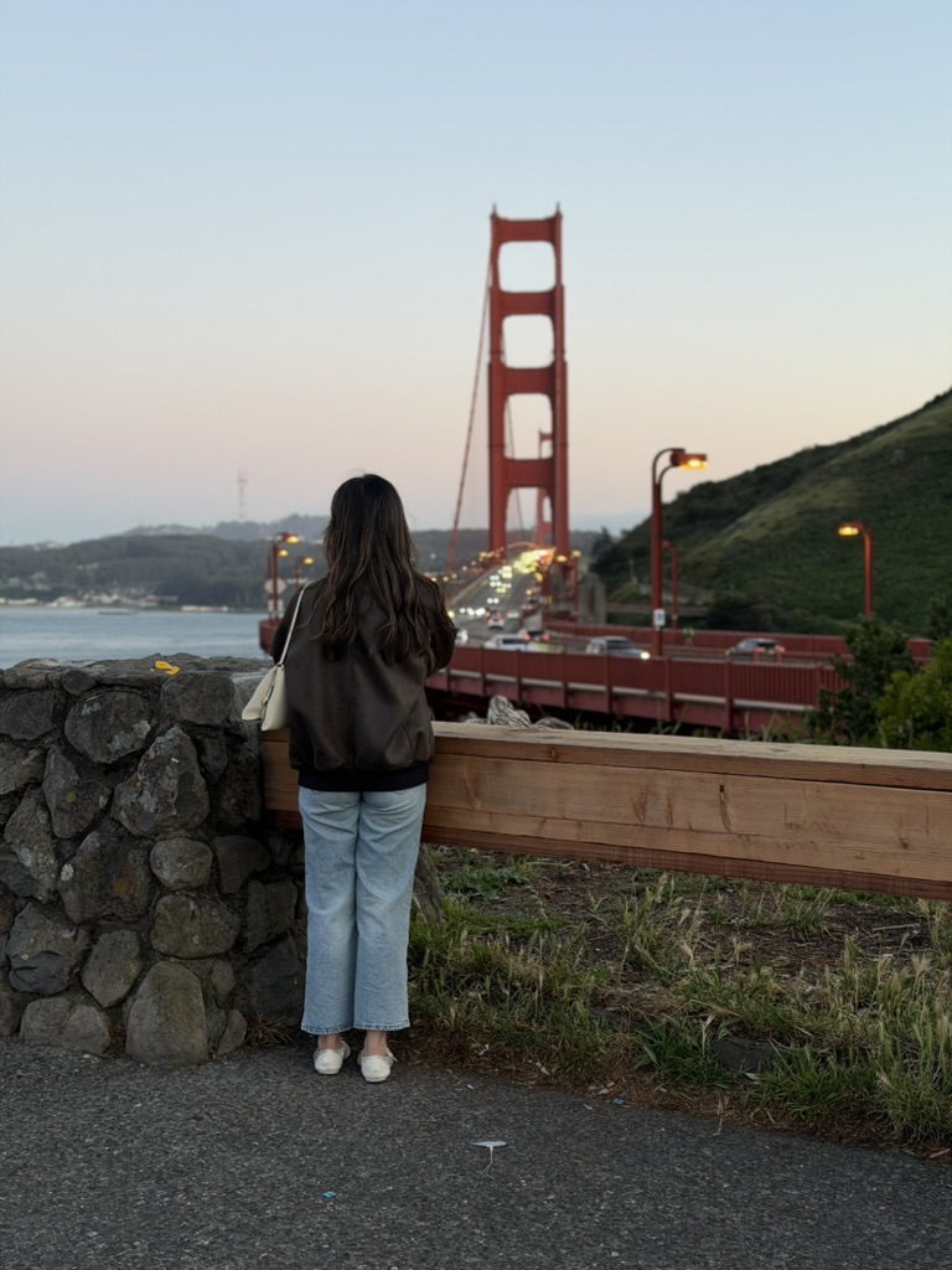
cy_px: 635
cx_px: 476
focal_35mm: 48
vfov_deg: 39.7
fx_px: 1760
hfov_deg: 30.3
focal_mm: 6.76
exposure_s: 1/91
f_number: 1.78
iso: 100
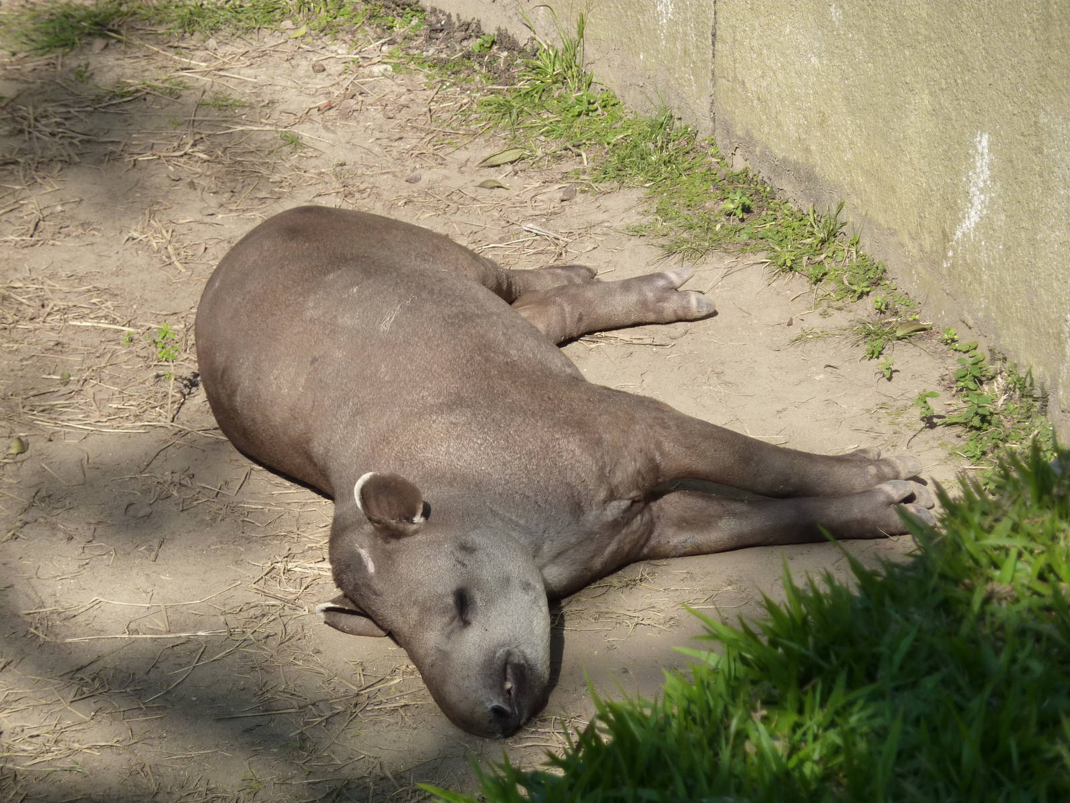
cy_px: 402
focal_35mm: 196
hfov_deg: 10.1
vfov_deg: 7.6
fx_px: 6058
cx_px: 535
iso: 125
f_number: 4.5
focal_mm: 32.1
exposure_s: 1/320
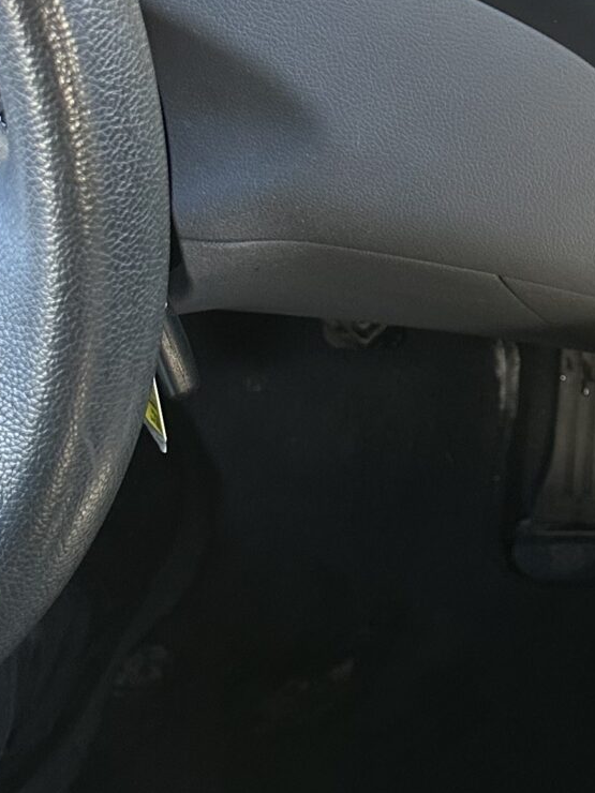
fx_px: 1902
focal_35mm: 83
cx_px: 979
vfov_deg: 23.4
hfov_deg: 15.8
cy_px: 555
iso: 160
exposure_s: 1/121
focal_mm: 6.86
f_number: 1.78
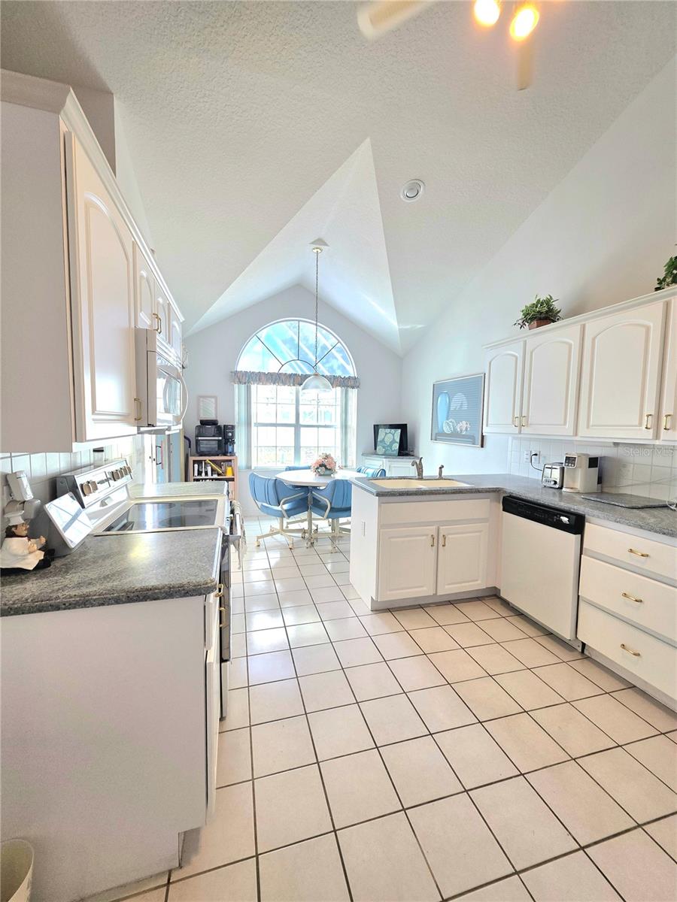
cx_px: 338
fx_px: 339
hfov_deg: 89.9
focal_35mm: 13
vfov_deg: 106.2
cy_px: 451
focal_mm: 2.2
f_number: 1.9
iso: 80
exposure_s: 1/120
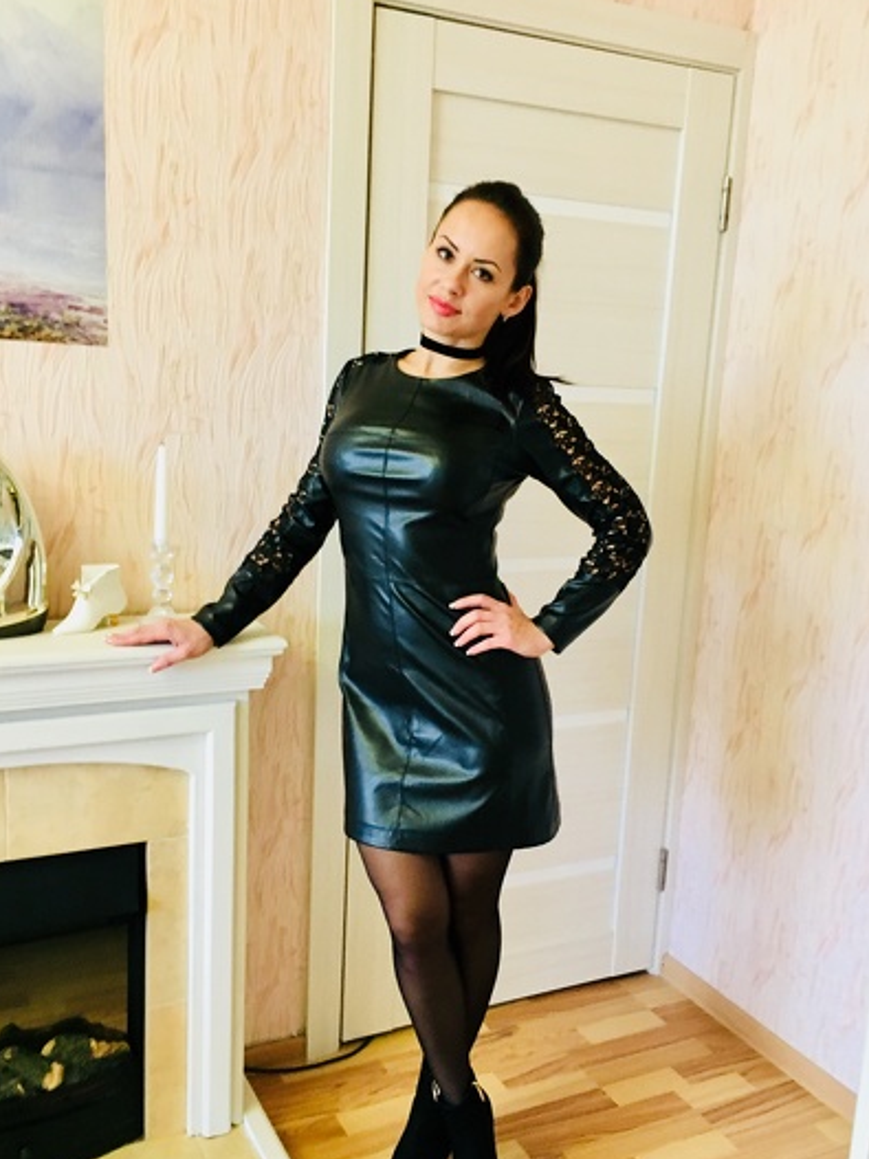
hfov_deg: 42.9
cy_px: 600
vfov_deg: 55.4
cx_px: 422
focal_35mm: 33
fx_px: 1105
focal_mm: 4.15
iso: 200
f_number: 2.2
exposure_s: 1/20
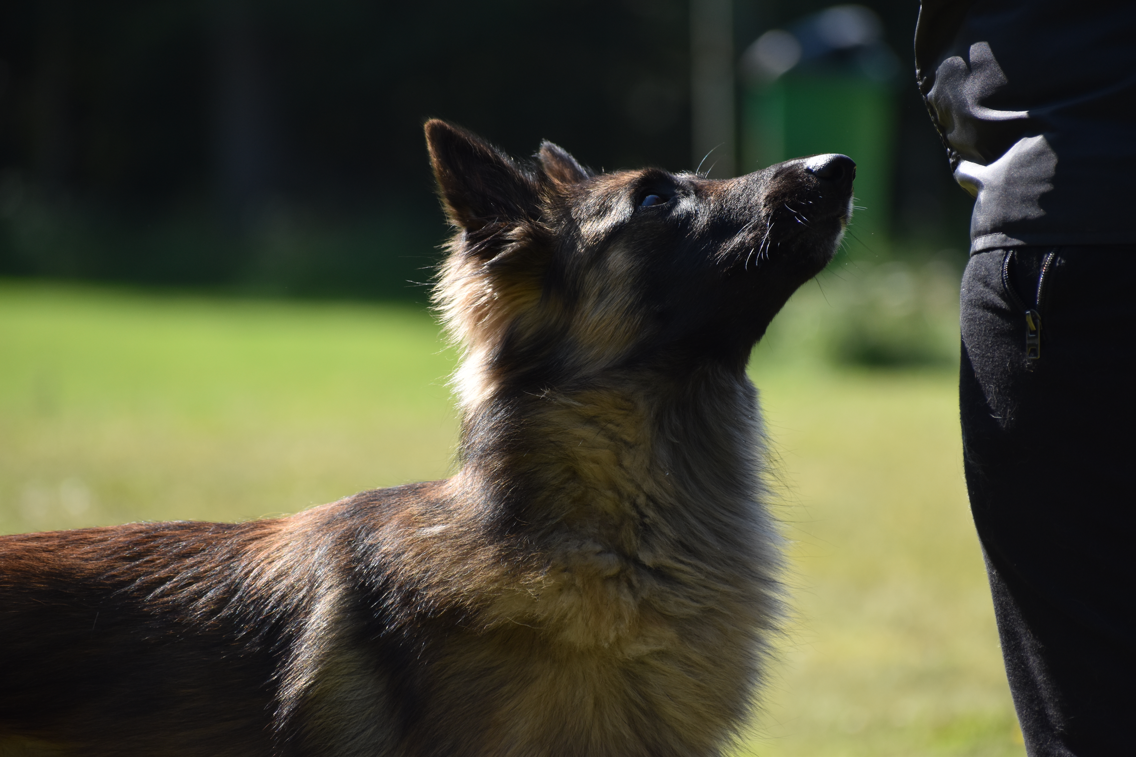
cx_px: 568
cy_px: 378
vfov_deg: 4.4
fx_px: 9939
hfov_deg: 6.5
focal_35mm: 315
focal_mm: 210
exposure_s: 1/1000
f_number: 5.6
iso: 450
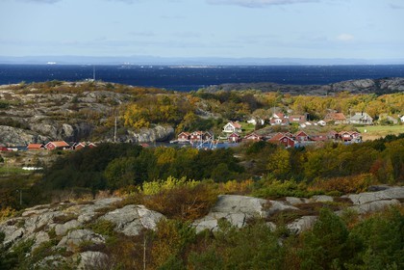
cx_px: 202
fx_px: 2244
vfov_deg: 6.9
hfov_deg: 10.3
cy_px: 135
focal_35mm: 200
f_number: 10
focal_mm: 200
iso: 200
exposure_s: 1/250
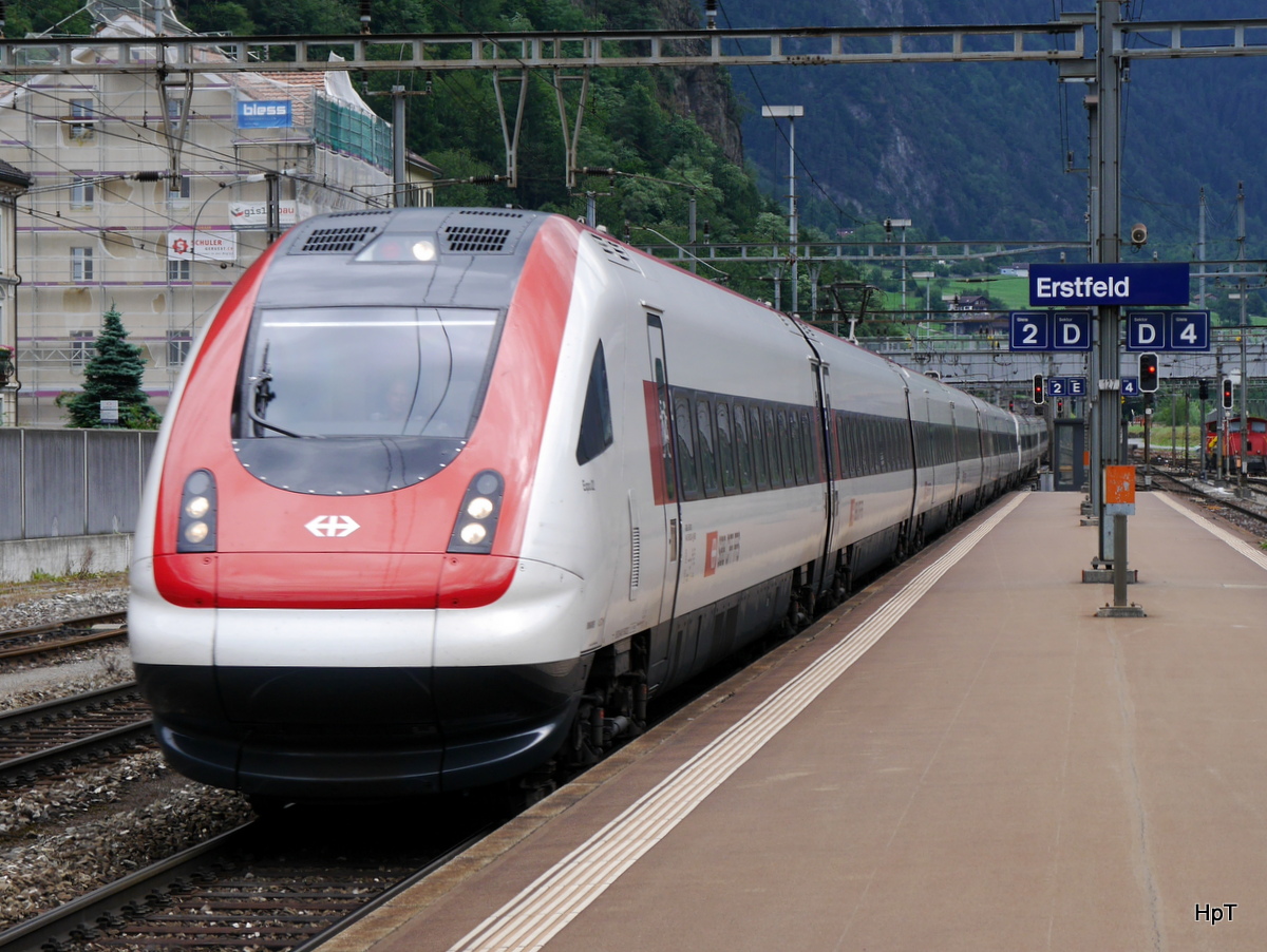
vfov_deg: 17.6
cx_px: 634
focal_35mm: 84
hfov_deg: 23.3
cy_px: 476
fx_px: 3077
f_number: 7.1
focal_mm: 42
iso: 160
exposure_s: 1/250
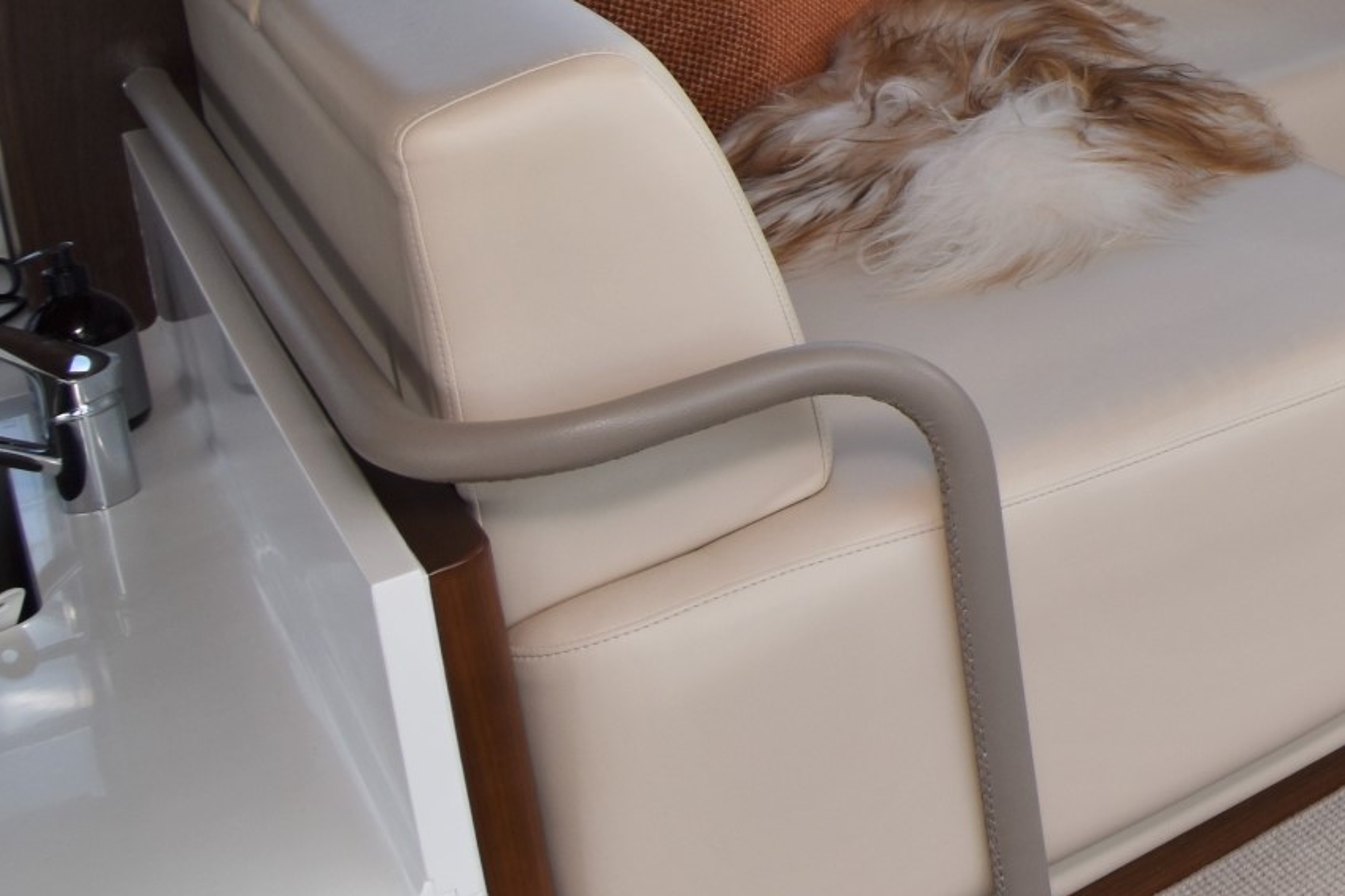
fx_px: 1810
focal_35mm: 48
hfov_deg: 28.6
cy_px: -225
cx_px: 1952
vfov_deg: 24.7
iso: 125
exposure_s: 1/125
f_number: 5.6
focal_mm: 11
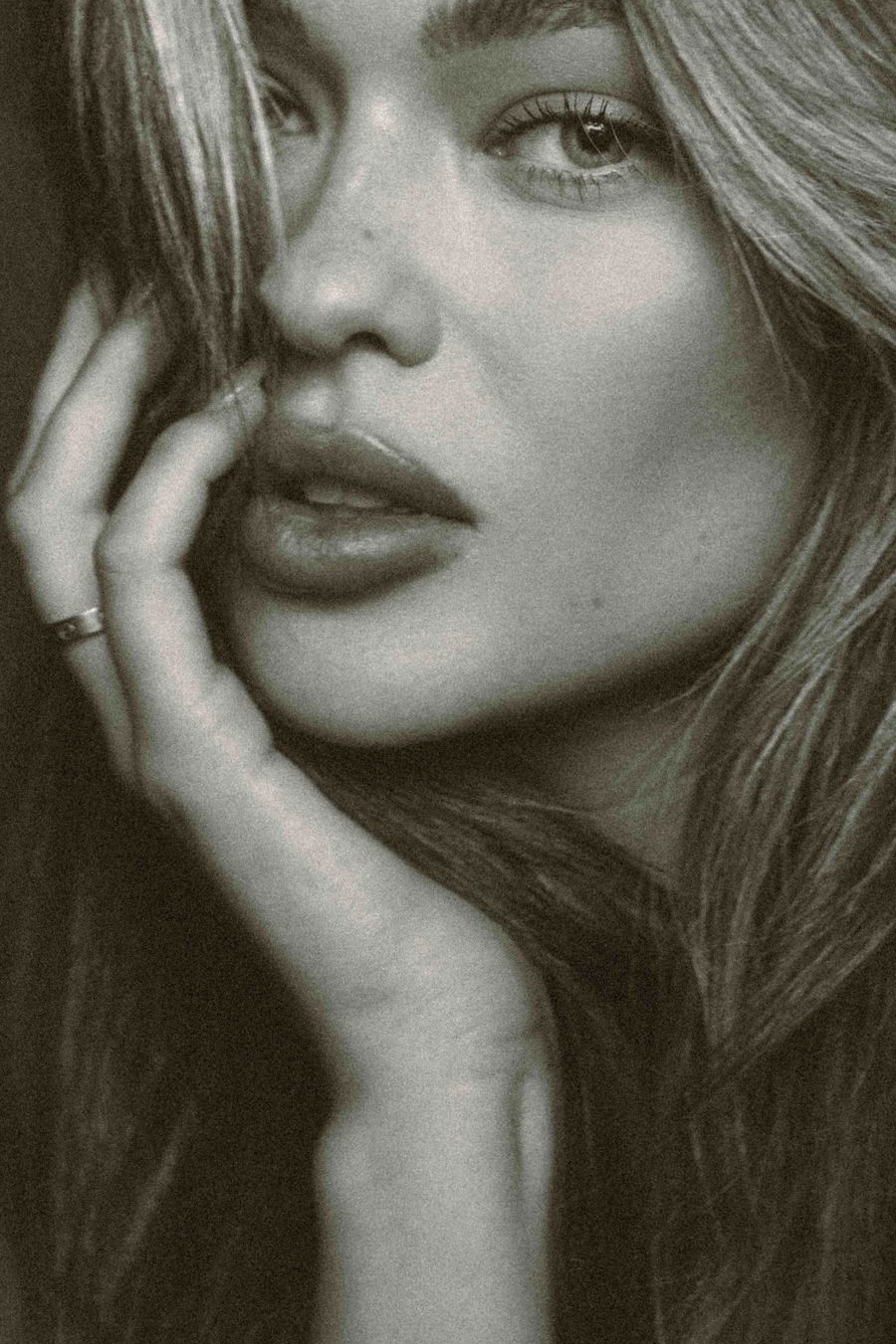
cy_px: 594
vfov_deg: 17.9
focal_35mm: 114
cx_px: 568
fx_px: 4258
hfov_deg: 12.0
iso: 200
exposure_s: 1/125
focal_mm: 51.6
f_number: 7.1
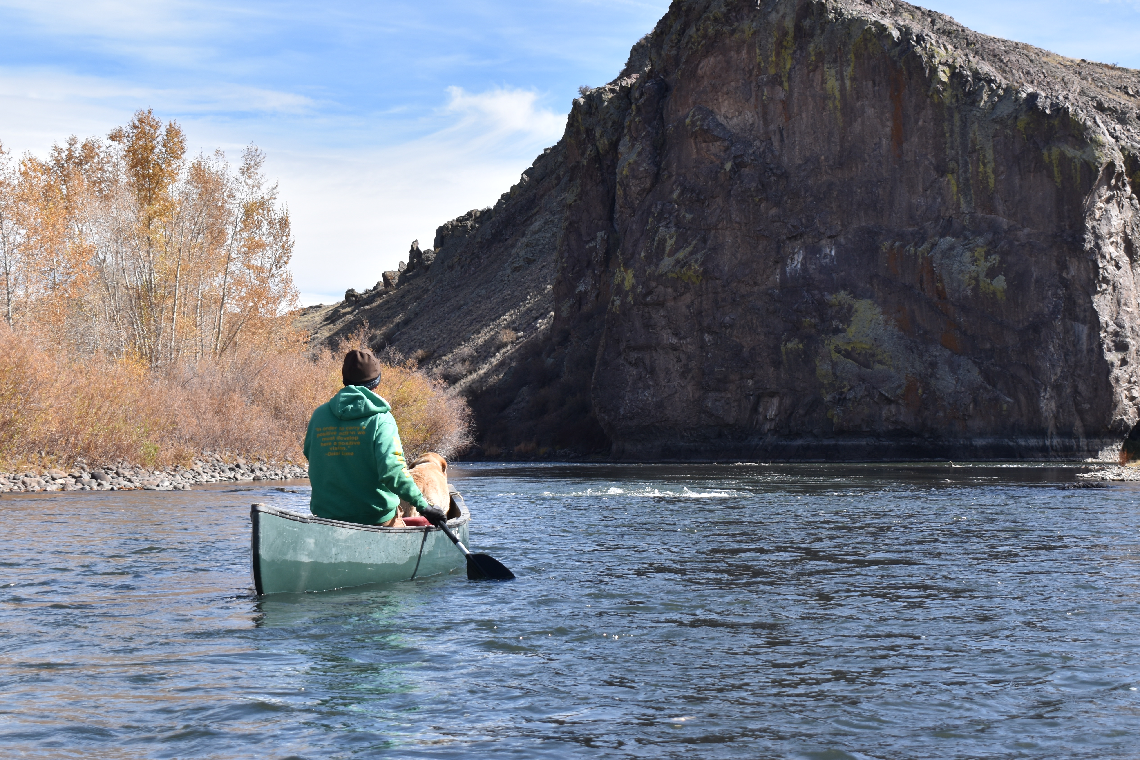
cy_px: 311
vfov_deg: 19.2
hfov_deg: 28.4
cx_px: 599
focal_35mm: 71
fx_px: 2248
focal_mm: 40
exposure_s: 1/250
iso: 110
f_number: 8
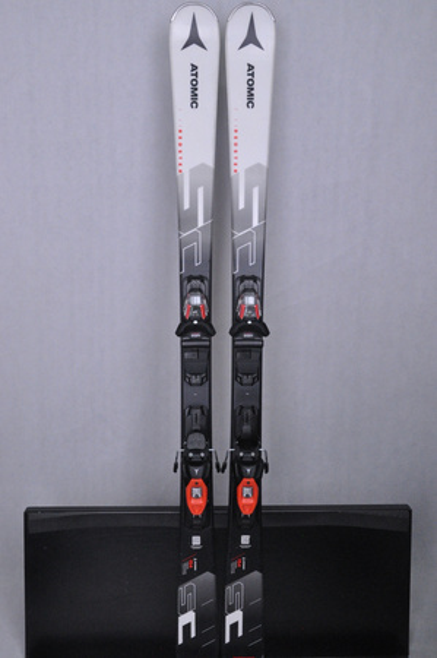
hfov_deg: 36.8
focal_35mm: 36
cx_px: 218
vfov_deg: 53.2
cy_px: 329
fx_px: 657
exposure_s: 1/125
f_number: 9.5
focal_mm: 24
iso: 3200
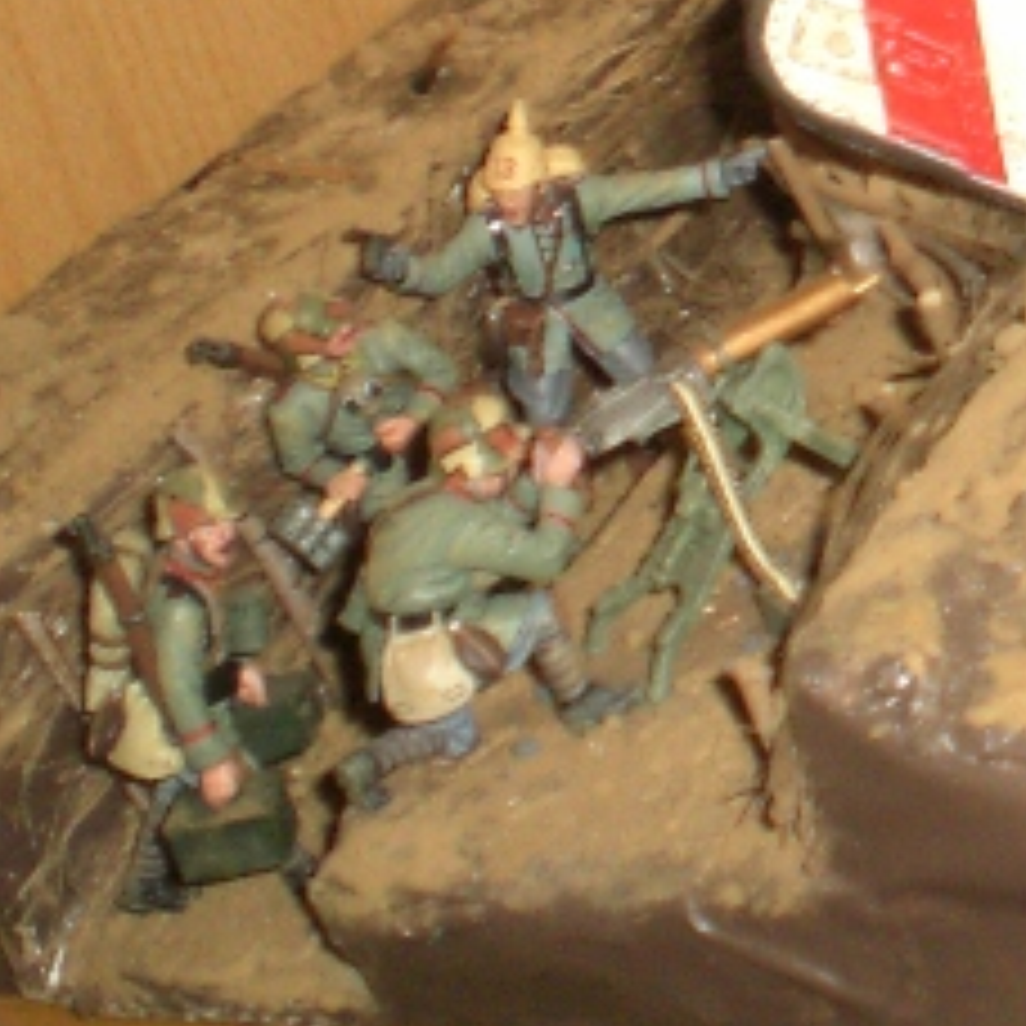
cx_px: 1714
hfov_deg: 13.6
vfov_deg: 14.3
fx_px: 3957
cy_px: -202
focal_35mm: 118
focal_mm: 6.3
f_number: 3.1
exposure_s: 1/60
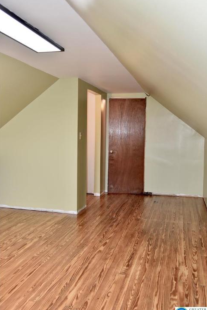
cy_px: 156
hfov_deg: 40.0
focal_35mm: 33
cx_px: 109
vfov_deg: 57.2
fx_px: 284
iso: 800
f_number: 4.5
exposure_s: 1/80
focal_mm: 31
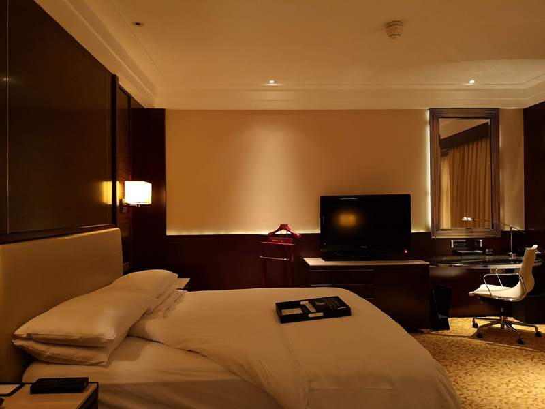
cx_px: 272
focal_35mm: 27
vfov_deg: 51.4
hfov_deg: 65.3
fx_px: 425
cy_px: 204
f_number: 1.8
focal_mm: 3.95
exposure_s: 1/33.3
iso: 640
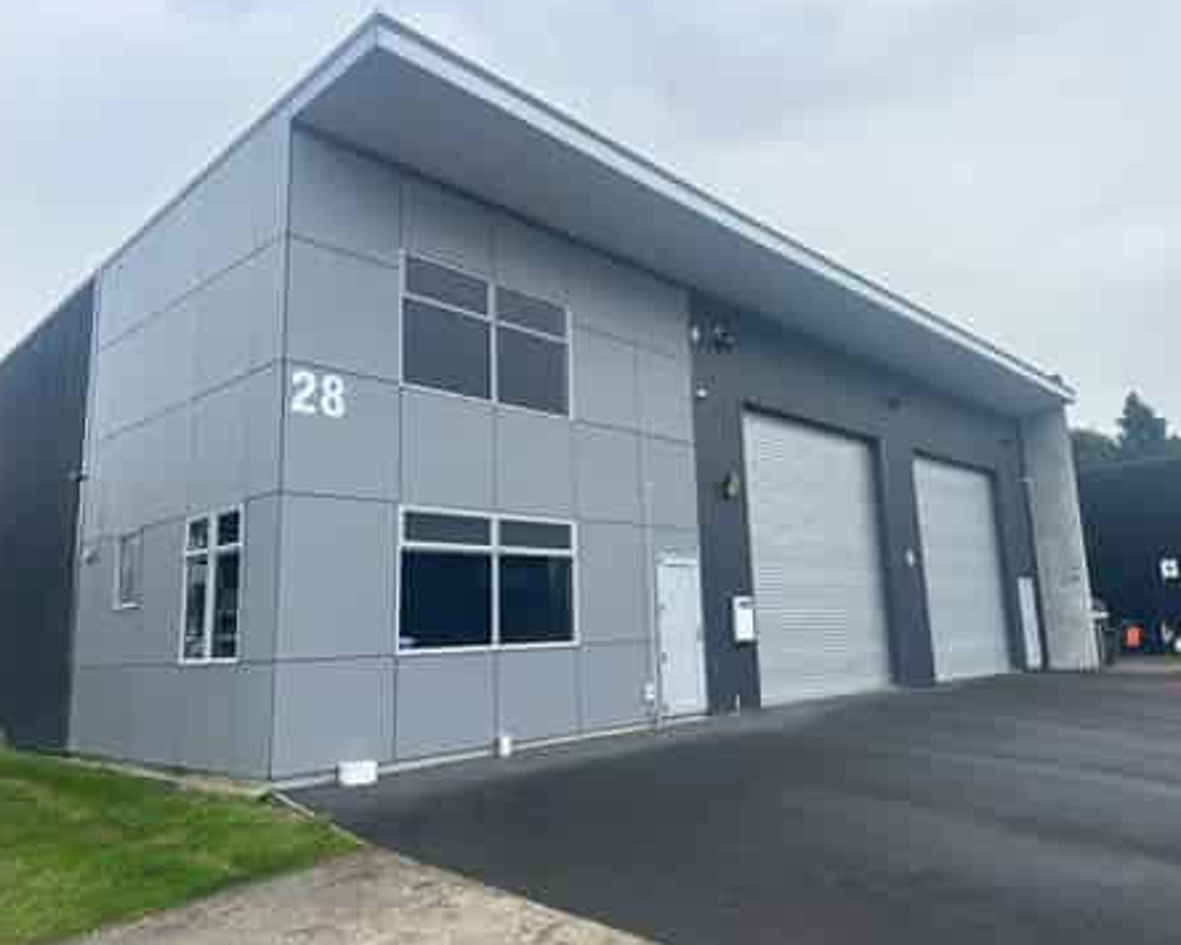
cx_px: 629
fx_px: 909
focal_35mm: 26
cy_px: 462
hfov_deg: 66.0
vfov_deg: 54.9
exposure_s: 1/2353
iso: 80
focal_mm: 6.86
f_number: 1.78
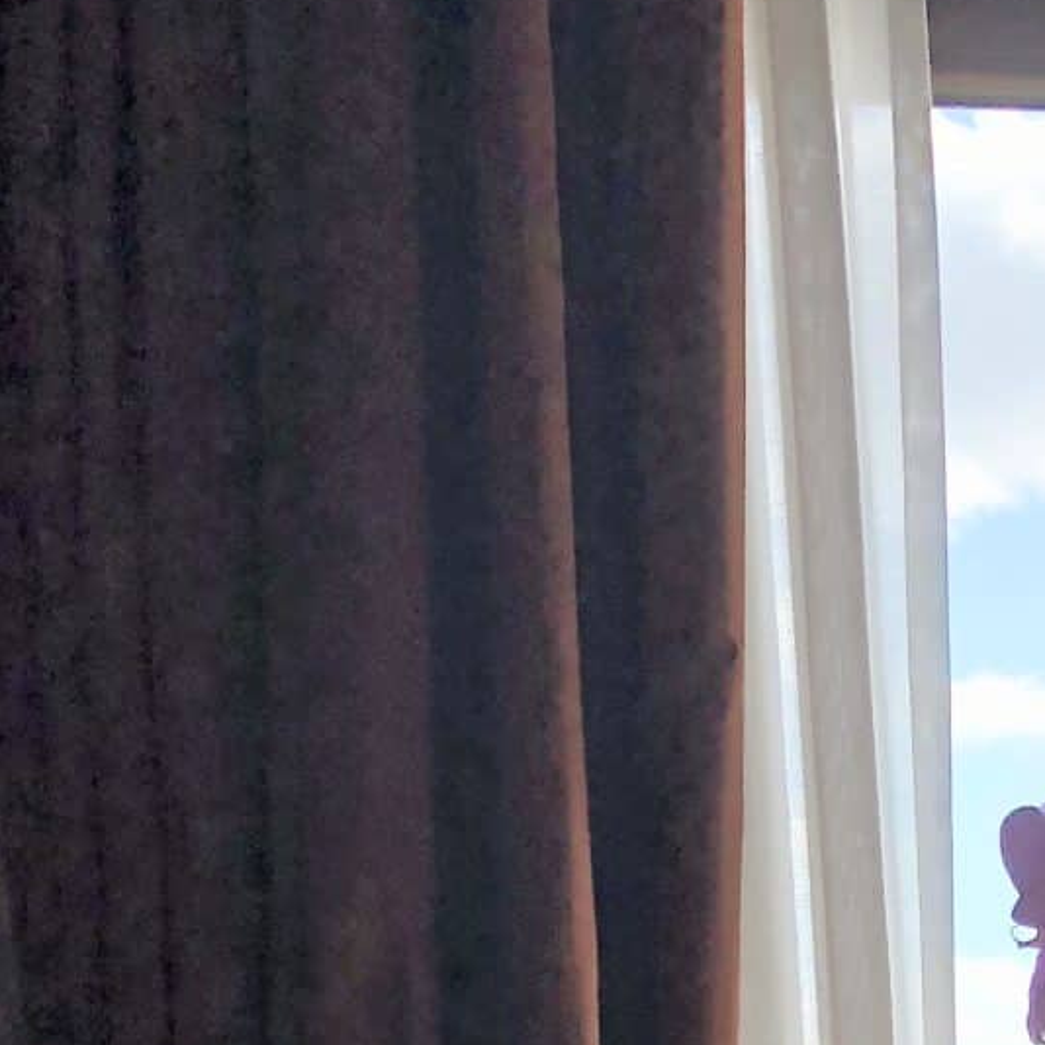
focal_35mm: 89
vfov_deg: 17.3
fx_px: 3040
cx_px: 1405
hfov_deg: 18.1
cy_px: 1630
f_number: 1.8
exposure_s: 1/657
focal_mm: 3.99
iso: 20
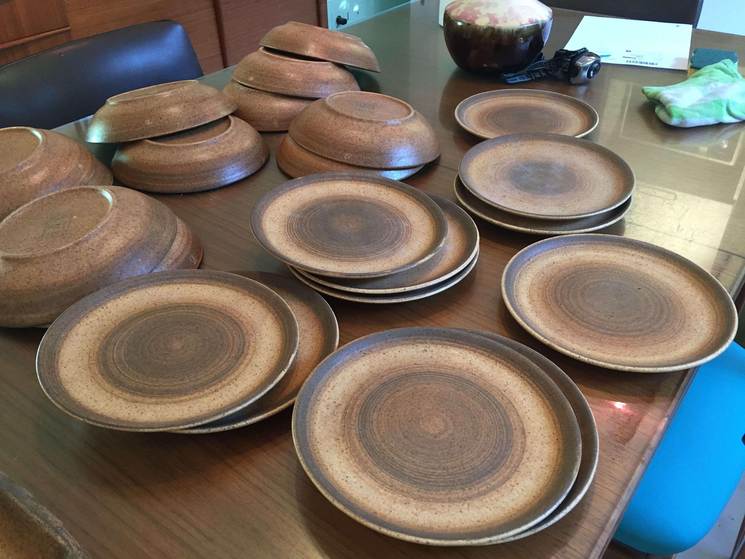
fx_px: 624
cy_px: 280
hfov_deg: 61.7
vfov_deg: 48.2
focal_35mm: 29
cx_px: 372
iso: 160
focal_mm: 4.15
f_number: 2.2
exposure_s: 1/33
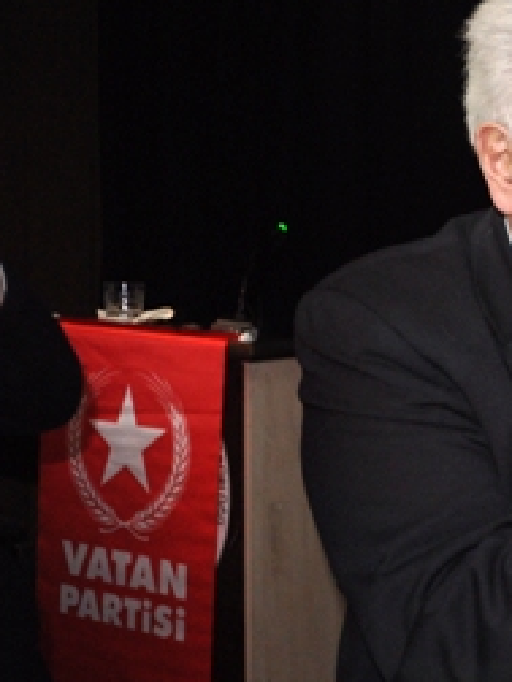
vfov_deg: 29.4
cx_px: 729
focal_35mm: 66
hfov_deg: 19.8
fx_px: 1303
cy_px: 334
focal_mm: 21
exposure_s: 1/60
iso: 640
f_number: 3.8
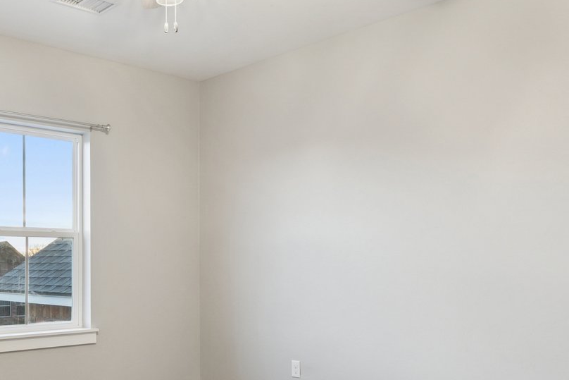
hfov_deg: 47.8
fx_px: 637
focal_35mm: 40
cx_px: 220
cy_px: 258
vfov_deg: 32.9
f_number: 8
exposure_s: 1/15
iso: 200
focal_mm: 10.6
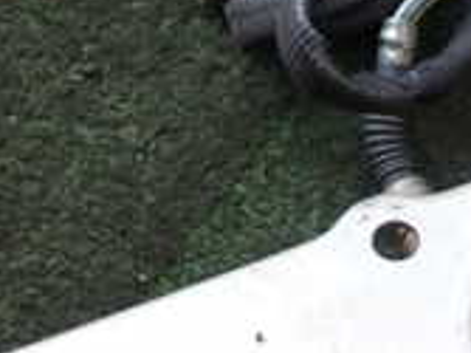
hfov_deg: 16.7
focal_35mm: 115
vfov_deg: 12.6
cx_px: 505
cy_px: 412
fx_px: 1564
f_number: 2.4
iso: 200
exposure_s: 1/60
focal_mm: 5.79
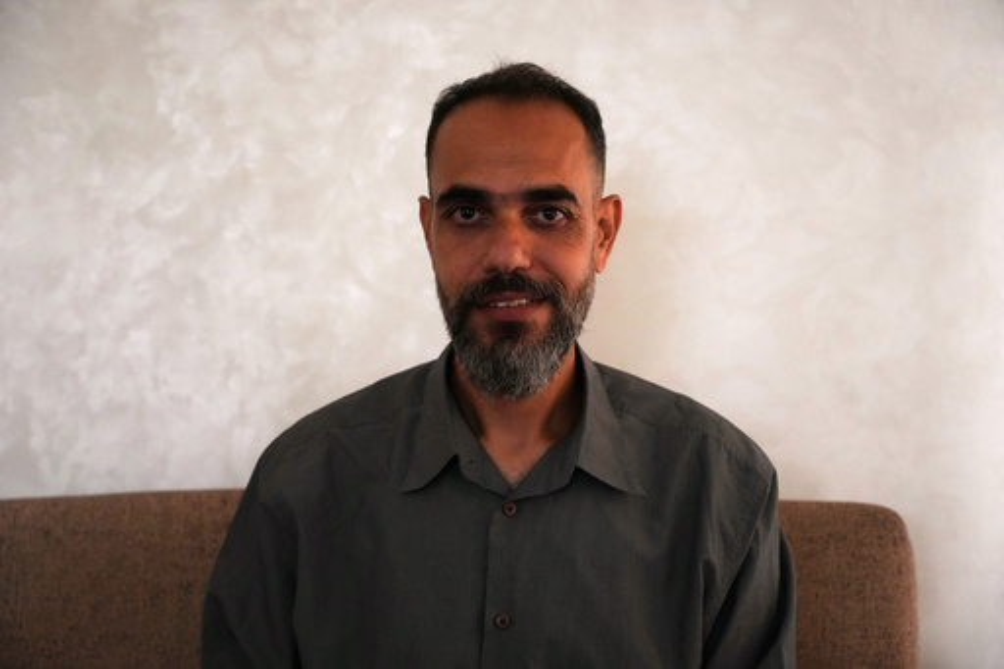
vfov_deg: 19.4
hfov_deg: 28.9
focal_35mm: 70
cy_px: 334
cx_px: 502
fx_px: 1951
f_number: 4
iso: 4000
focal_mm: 70
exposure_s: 1/100
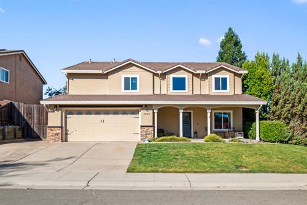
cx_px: 154
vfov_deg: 56.1
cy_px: 102
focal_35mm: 22
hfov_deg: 77.3
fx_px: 192
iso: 200
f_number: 8
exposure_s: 1/500
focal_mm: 22.5
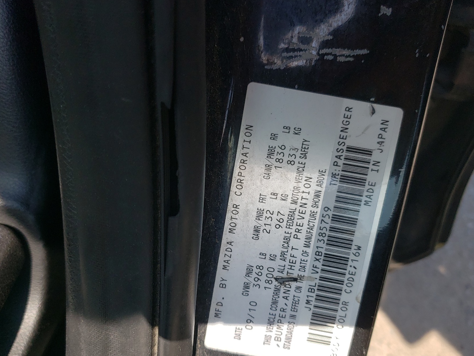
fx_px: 424
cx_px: 267
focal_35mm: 31
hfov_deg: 58.2
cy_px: 207
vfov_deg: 45.3
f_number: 1.5
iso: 50
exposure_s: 1/1667
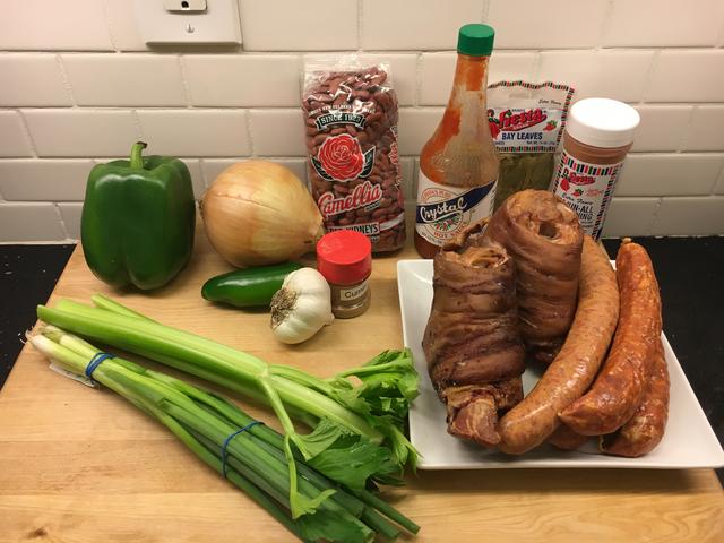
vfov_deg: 48.2
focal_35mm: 29
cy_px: 272
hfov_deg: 61.7
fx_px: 607
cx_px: 362
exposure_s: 1/30
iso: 50
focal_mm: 4.15
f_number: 2.2
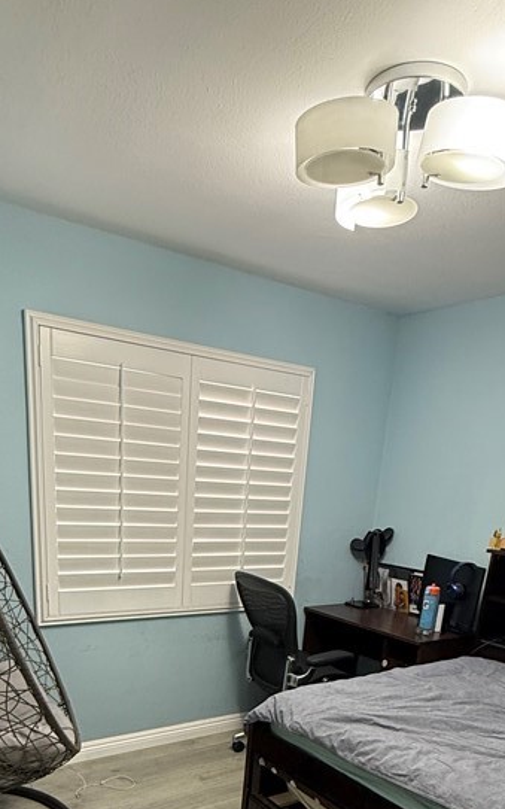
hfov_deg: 44.4
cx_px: 226
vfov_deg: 59.5
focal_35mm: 28
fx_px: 617
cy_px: 681
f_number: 2.2
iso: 200
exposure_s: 1/60
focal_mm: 2.22
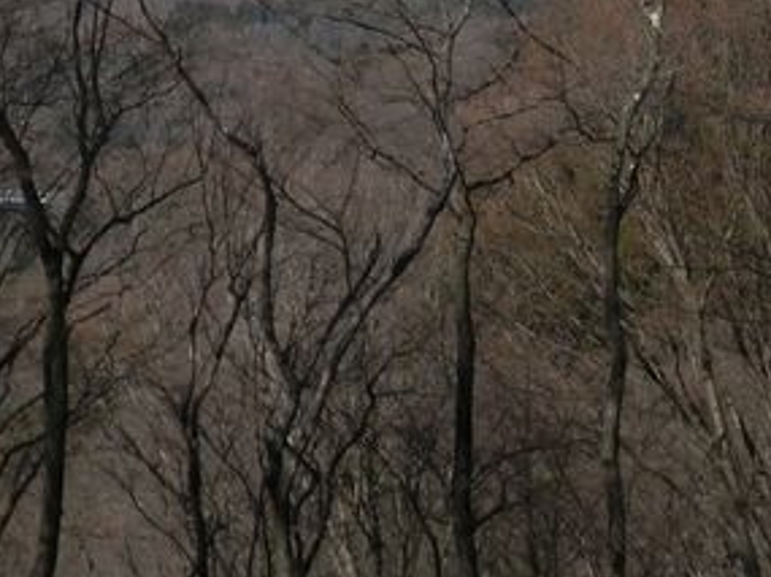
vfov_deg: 13.7
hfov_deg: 18.9
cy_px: -146
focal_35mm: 104
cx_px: 381
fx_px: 2313
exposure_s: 1/125
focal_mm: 6.6
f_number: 10.1
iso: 80
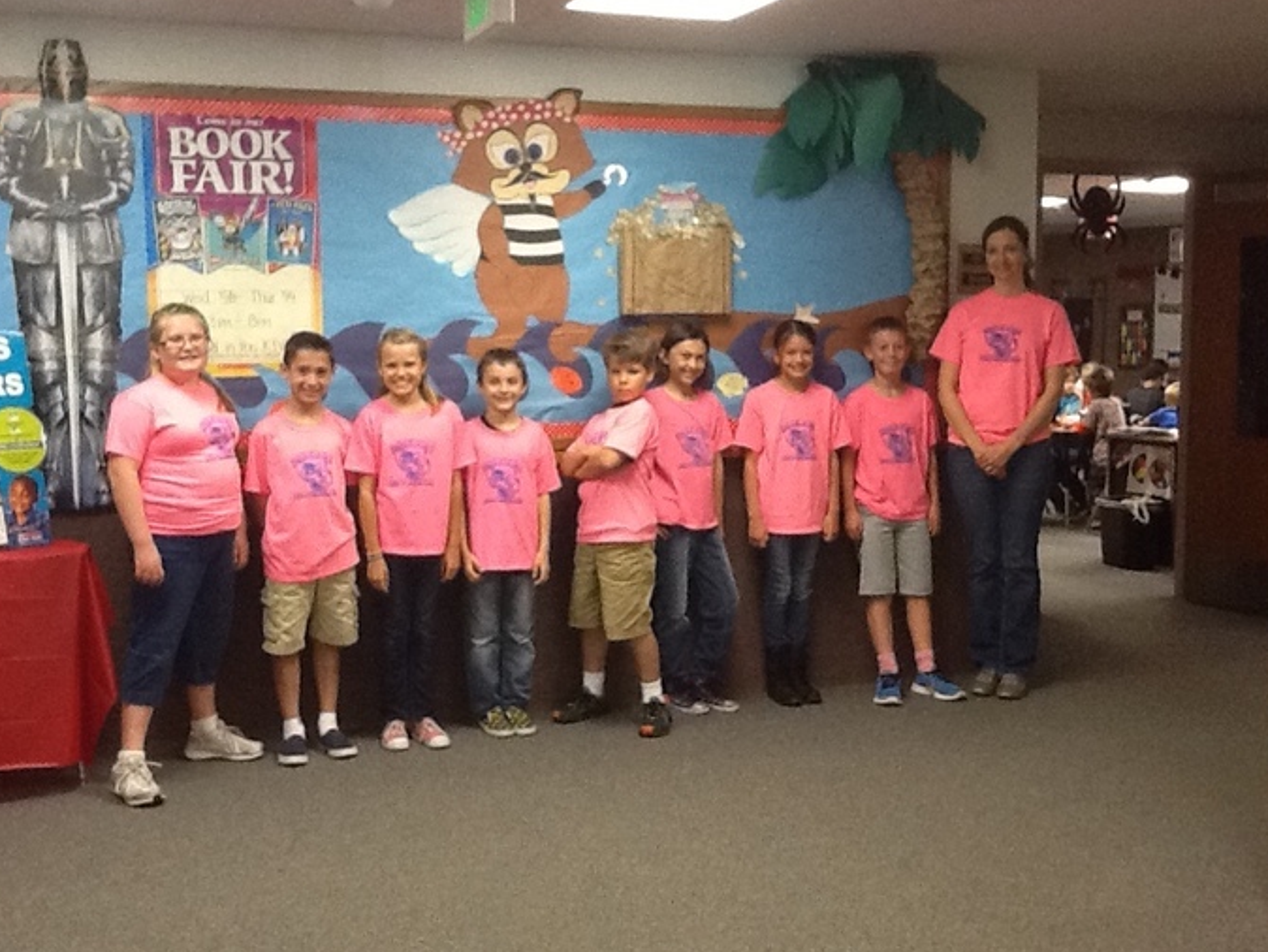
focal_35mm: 47
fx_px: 1722
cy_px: 461
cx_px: 649
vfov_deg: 30.9
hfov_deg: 40.4
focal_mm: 2.03
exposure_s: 1/30
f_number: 2.4
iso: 160
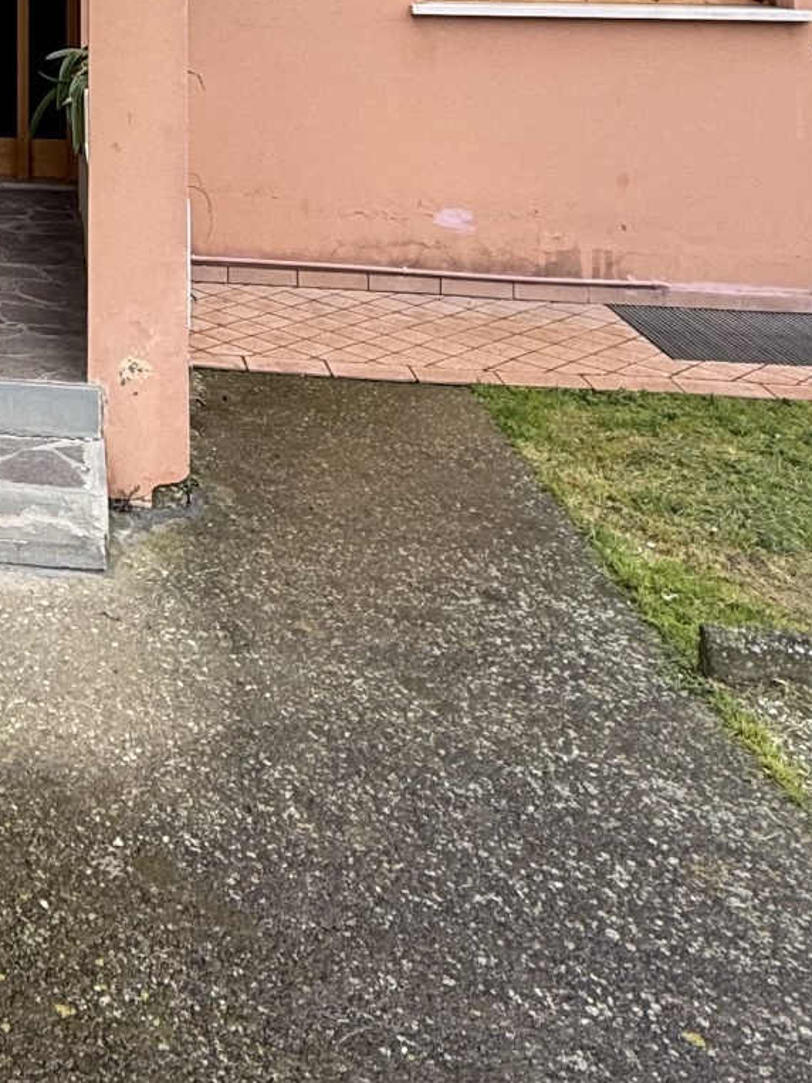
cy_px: -142
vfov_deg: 34.3
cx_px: -180
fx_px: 1470
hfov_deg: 27.0
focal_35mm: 47
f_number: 2.2
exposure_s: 1/131
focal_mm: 2.22
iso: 50
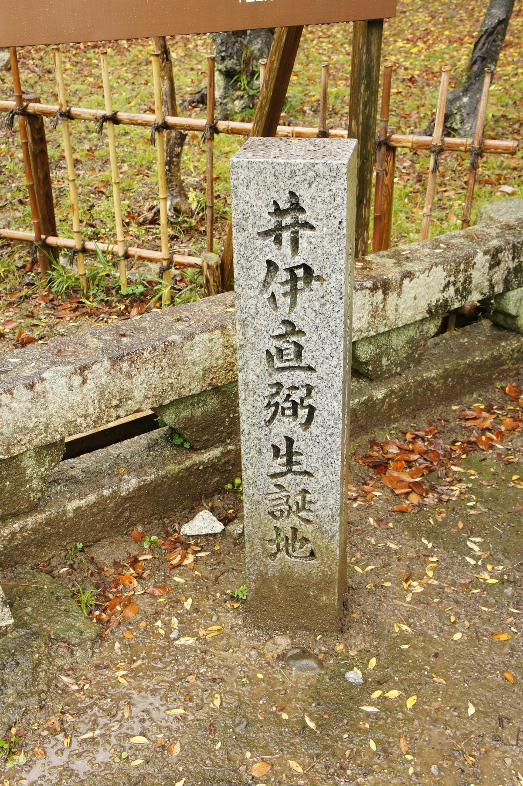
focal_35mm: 40
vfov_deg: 48.5
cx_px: 262
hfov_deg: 33.4
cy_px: 393
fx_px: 873
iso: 1000
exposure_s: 1/50
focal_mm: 27
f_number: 6.3
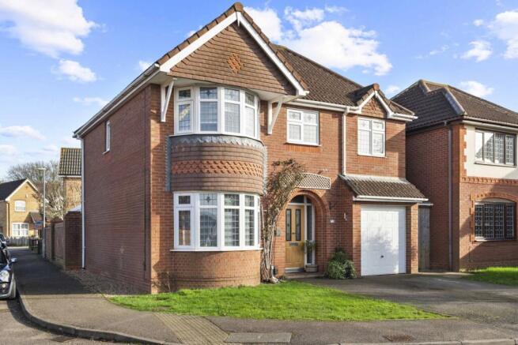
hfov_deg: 57.2
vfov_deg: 40.0
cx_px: 259
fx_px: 475
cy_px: 172
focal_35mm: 33
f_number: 8
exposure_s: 1/200
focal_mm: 33
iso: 320
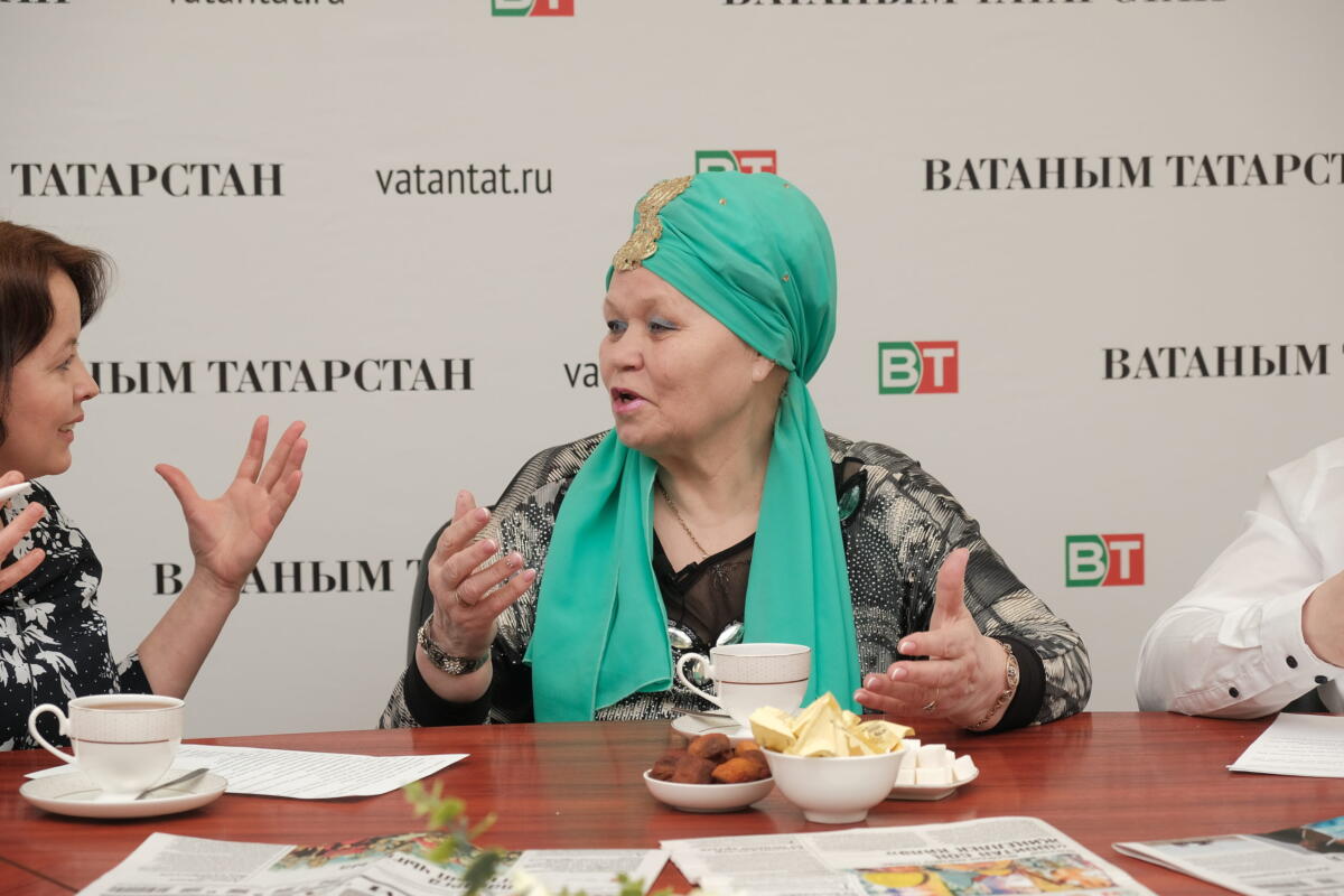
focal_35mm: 83
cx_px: 672
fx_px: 3098
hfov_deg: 24.5
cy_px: 448
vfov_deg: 16.5
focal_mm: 55
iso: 800
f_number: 5
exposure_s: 1/125
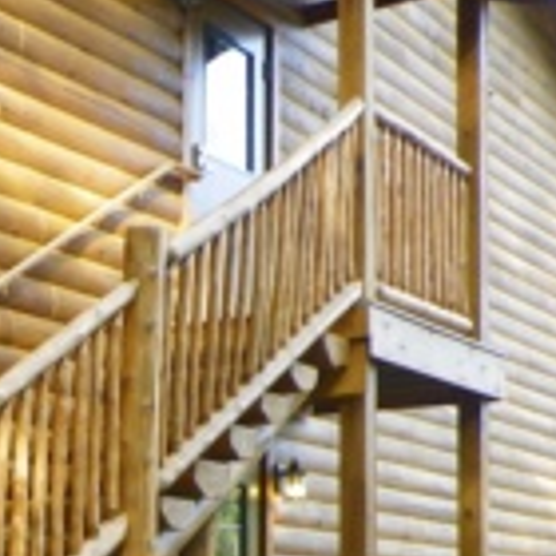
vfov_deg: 20.1
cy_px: 532
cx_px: -137
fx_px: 1526
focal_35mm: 84
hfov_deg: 19.3
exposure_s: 1/40
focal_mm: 6.2
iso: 64
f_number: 3.2
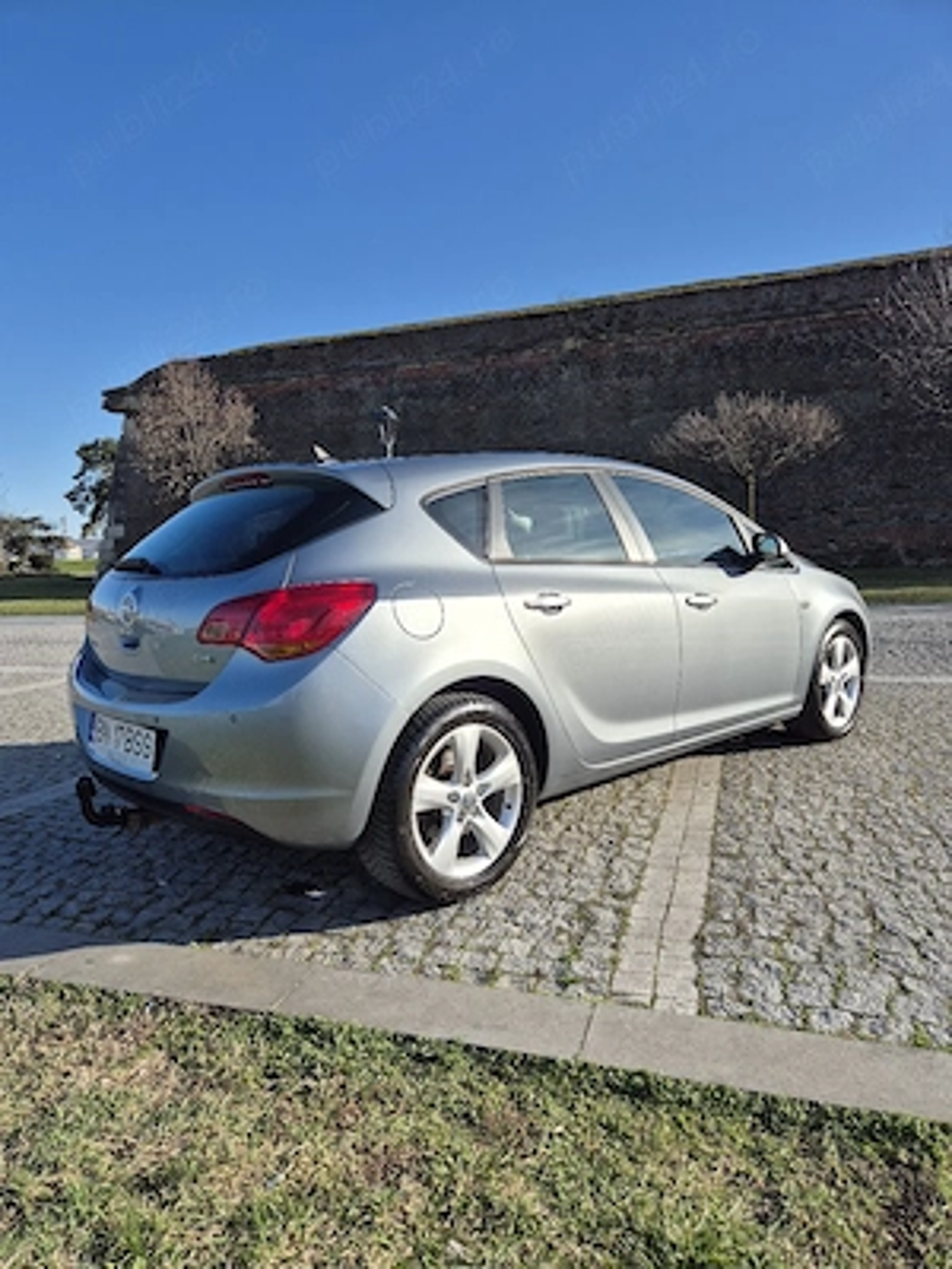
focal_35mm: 23
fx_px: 843
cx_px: 476
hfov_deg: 58.9
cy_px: 634
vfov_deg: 73.9
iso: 25
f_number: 1.8
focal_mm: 5.4
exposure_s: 1/1667
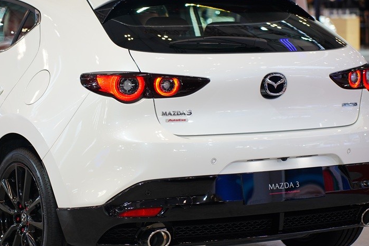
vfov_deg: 10.7
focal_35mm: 128
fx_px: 1312
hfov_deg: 16.0
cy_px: 119
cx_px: 107
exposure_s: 1/200
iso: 640
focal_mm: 75
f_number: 2.8
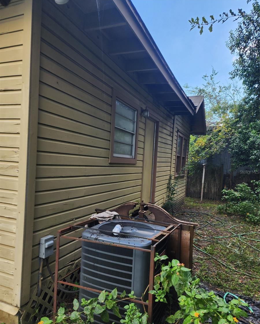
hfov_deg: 58.8
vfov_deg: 70.2
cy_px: 172
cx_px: 130
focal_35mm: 24
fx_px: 231
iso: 25
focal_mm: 6.4
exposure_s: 1/180
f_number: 1.8
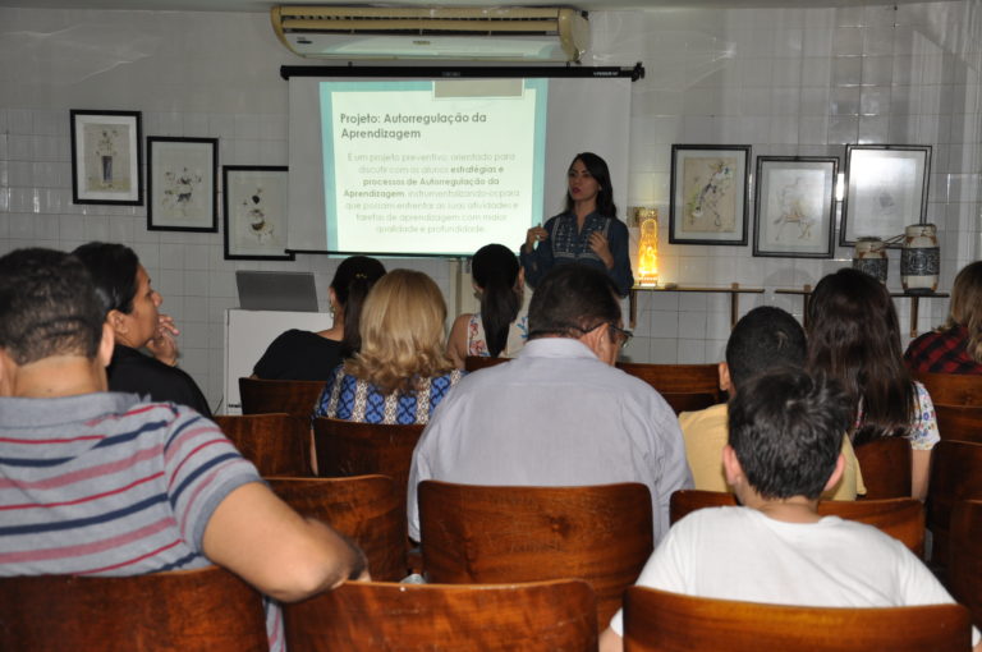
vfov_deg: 21.5
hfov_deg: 31.9
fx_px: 1716
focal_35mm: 63
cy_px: 326
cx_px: 491
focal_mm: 42
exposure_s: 1/60
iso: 400
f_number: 4.8
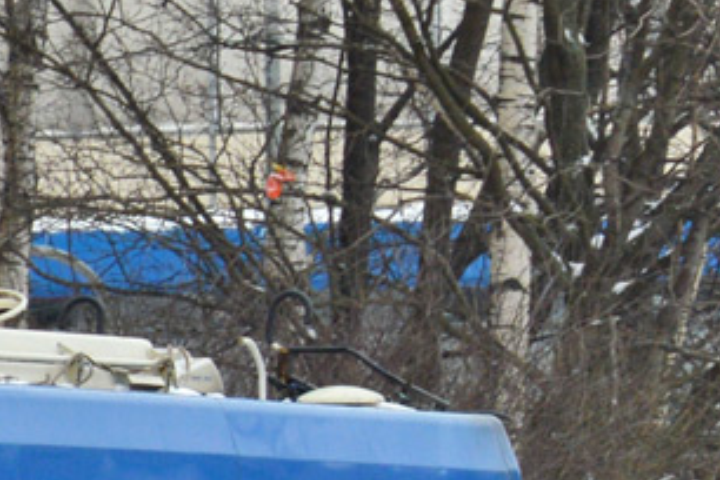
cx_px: -572
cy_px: 416
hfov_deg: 2.8
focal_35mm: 721
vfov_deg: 1.9
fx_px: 14419
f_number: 8
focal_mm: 98
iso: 200
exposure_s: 1/250
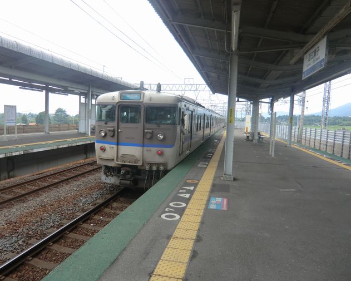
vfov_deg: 54.9
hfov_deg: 65.9
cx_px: 159
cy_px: 141
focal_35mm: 26
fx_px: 270
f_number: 3.2
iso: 64
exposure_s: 1/250
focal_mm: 4.3
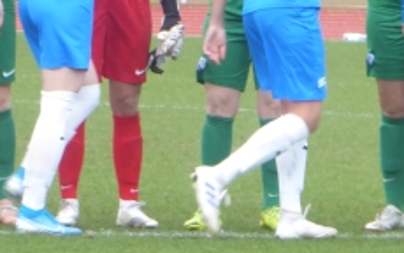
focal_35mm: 893
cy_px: -4
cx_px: 292
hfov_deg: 2.4
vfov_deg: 1.5
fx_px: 9837
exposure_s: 1/100
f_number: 6
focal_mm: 77.3
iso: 250
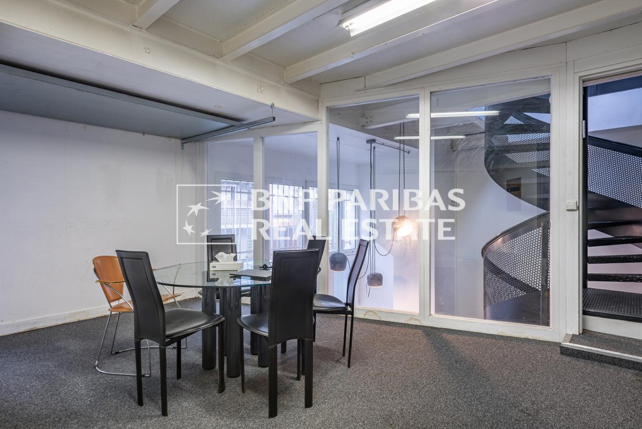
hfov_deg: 84.0
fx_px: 357
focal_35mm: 20
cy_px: 214
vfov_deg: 62.0
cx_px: 321
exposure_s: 1/13
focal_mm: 20
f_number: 11
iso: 200
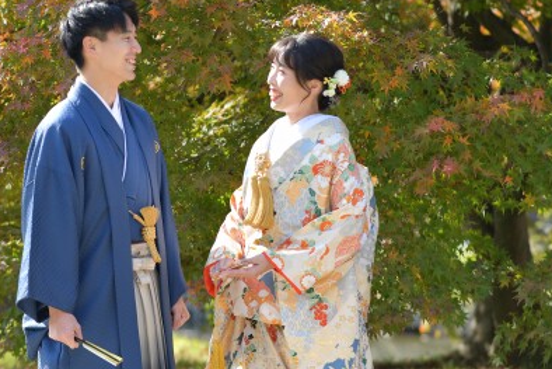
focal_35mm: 213
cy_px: 26
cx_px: 164
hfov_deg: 9.6
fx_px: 3267
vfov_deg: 6.4
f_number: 2.8
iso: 100
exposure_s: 1/640
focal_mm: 105
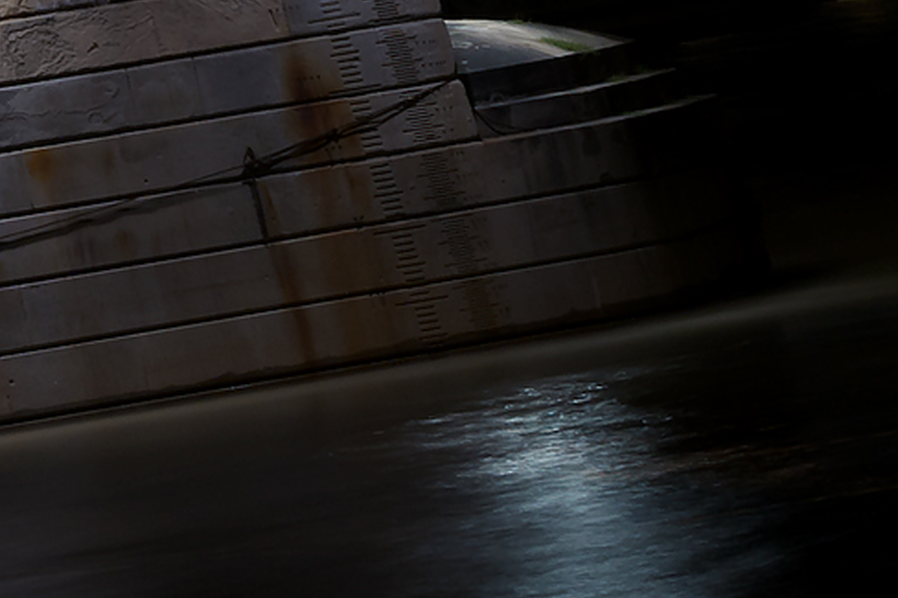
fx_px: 5885
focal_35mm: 236
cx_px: -537
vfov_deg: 5.7
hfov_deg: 8.5
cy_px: -703
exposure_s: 8
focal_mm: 32
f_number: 8
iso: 100
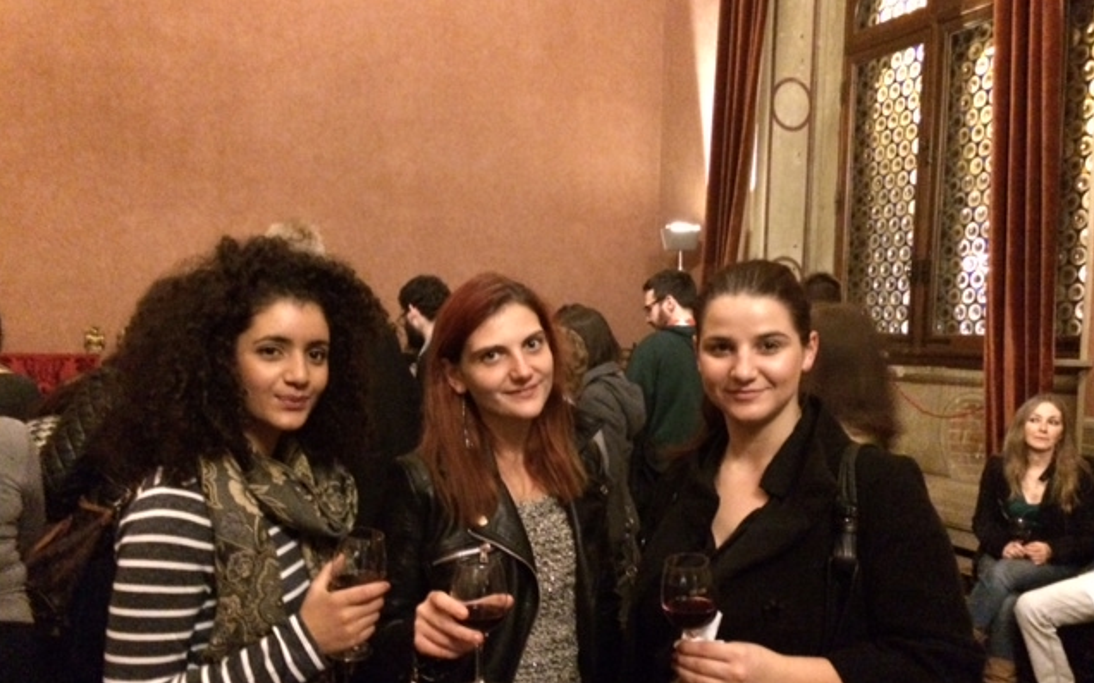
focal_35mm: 32
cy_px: 396
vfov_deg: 39.3
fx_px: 954
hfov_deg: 59.7
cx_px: 545
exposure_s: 1/15
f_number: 2.2
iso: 2500
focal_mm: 4.12
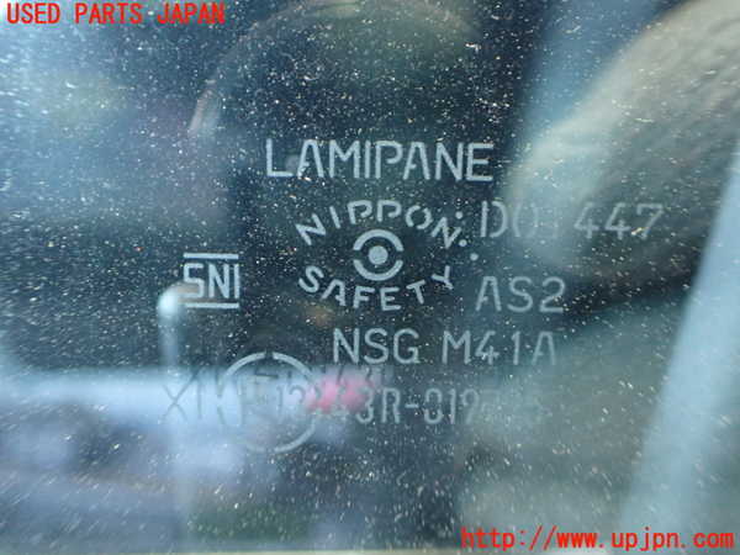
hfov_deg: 60.0
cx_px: 370
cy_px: 278
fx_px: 641
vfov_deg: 46.8
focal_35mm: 30
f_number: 2.3
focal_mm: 5.4
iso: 800
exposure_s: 1/30
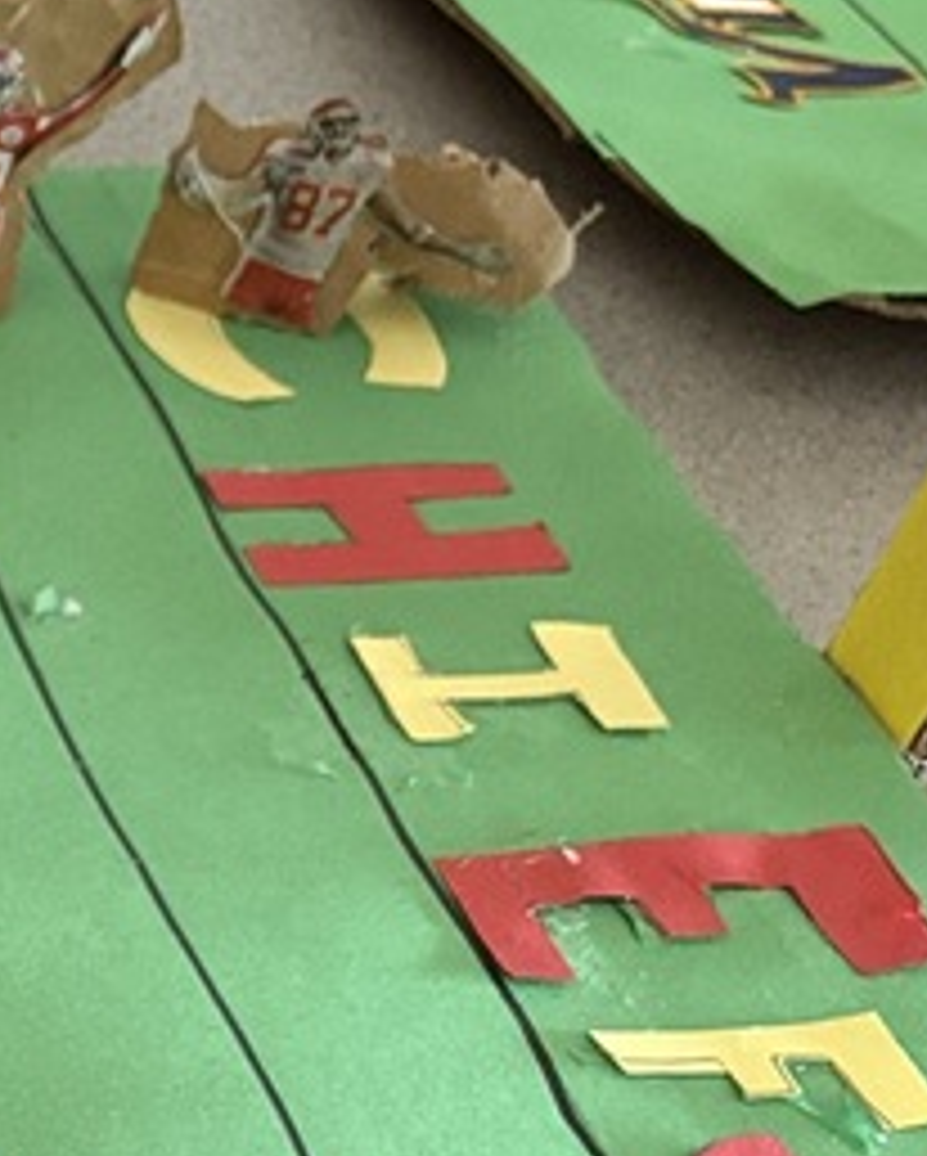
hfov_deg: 12.5
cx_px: -1197
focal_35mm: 101
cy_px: 1003
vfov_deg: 18.7
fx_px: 3460
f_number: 1.6
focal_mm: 5.96
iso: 500
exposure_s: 1/40
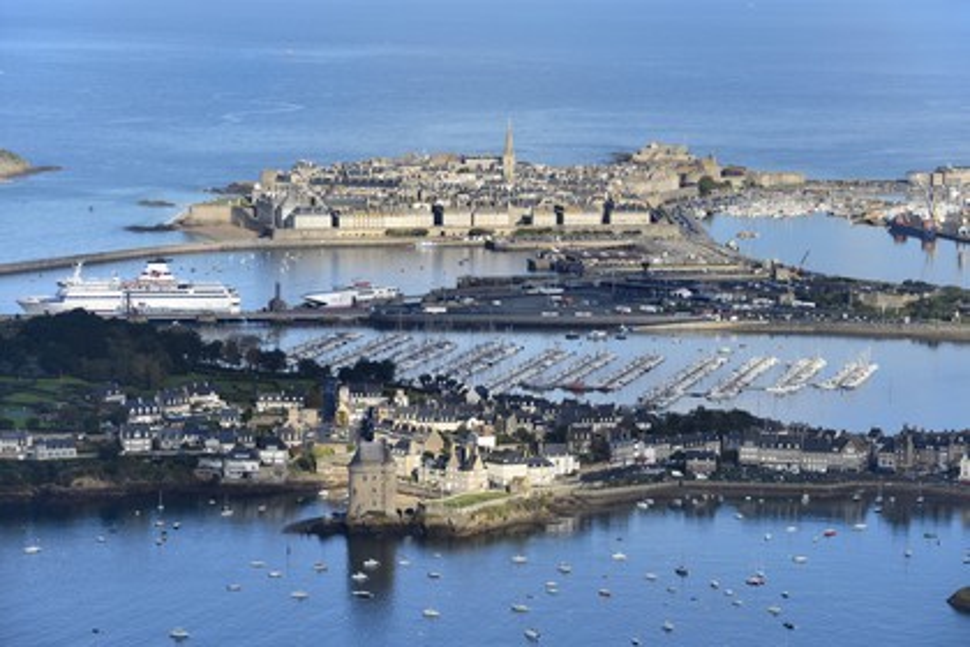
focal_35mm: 125
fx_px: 3368
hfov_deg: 16.4
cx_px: 485
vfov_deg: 11.0
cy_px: 324
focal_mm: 125
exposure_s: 1/1000
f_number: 8
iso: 400
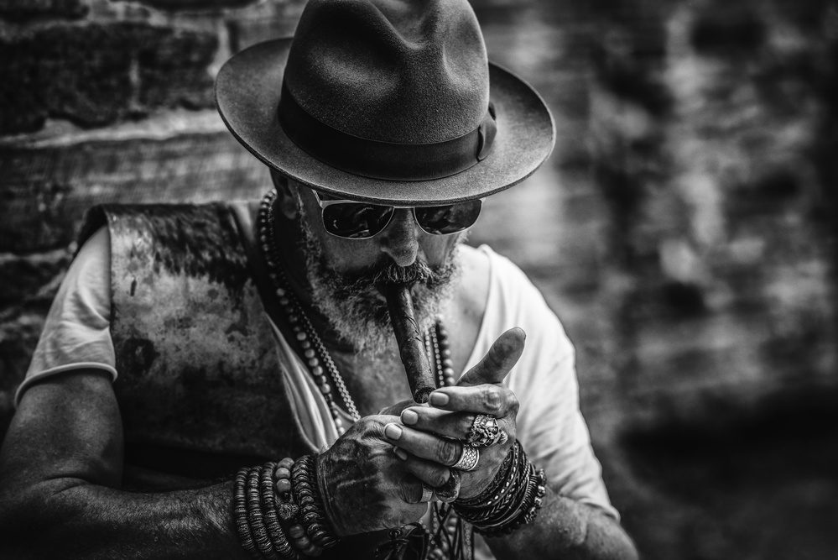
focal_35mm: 105
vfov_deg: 13.1
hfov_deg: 19.4
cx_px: 419
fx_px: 2445
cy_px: 280
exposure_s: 1/1000
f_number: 3.2
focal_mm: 105
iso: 250
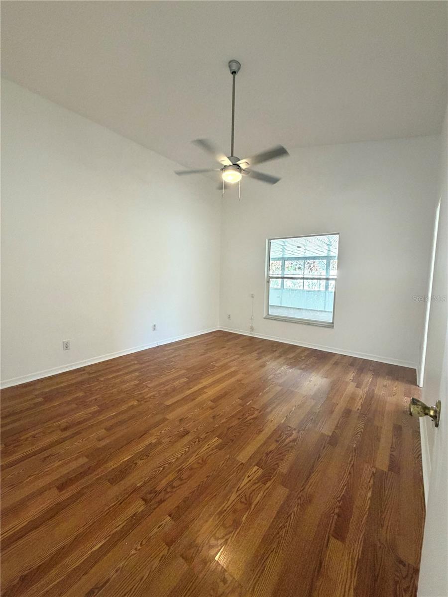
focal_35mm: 14
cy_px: 298
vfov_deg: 102.1
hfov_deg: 85.7
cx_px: 224
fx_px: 242
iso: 320
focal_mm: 2.22
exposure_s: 1/113
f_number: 2.2
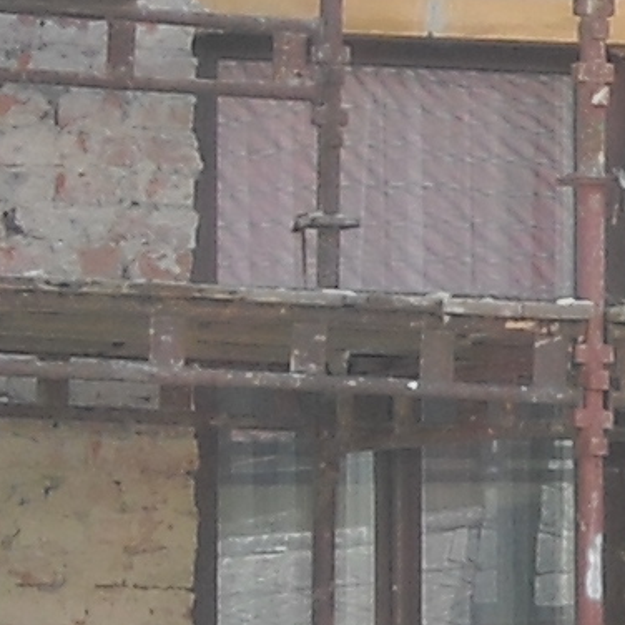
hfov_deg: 4.0
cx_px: 1079
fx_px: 8988
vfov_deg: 4.0
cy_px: 231
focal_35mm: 440
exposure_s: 1/218
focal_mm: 9.87
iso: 64
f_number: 3.5
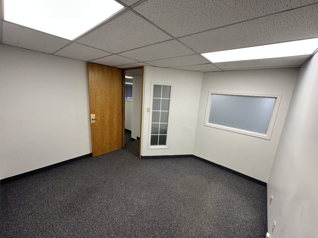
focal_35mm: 14
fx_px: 129
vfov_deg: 85.7
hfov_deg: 102.1
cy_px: 119
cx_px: 159
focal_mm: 2.22
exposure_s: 1/120
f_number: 2.2
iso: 125
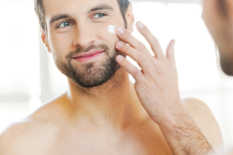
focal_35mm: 126
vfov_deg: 10.9
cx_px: 131
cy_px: 58
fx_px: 815
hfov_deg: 16.3
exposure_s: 1/80
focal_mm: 86
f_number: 2.8
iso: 400
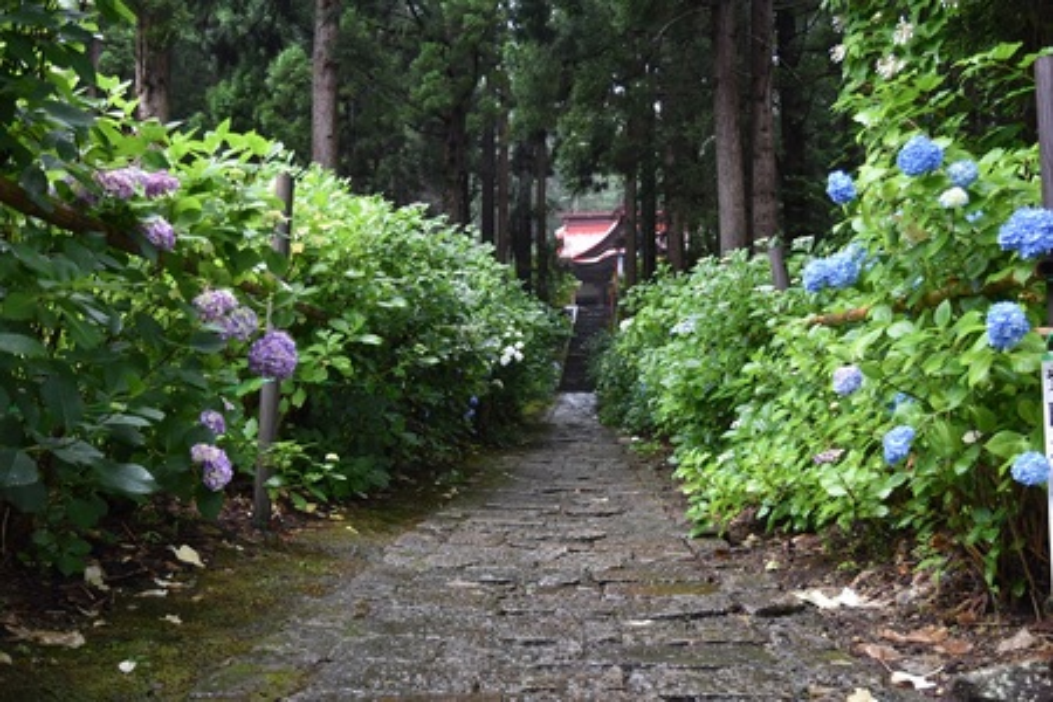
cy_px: 351
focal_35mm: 42
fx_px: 1228
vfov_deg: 31.9
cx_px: 526
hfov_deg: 46.4
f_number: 4.2
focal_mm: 28
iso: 400
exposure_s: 1/80
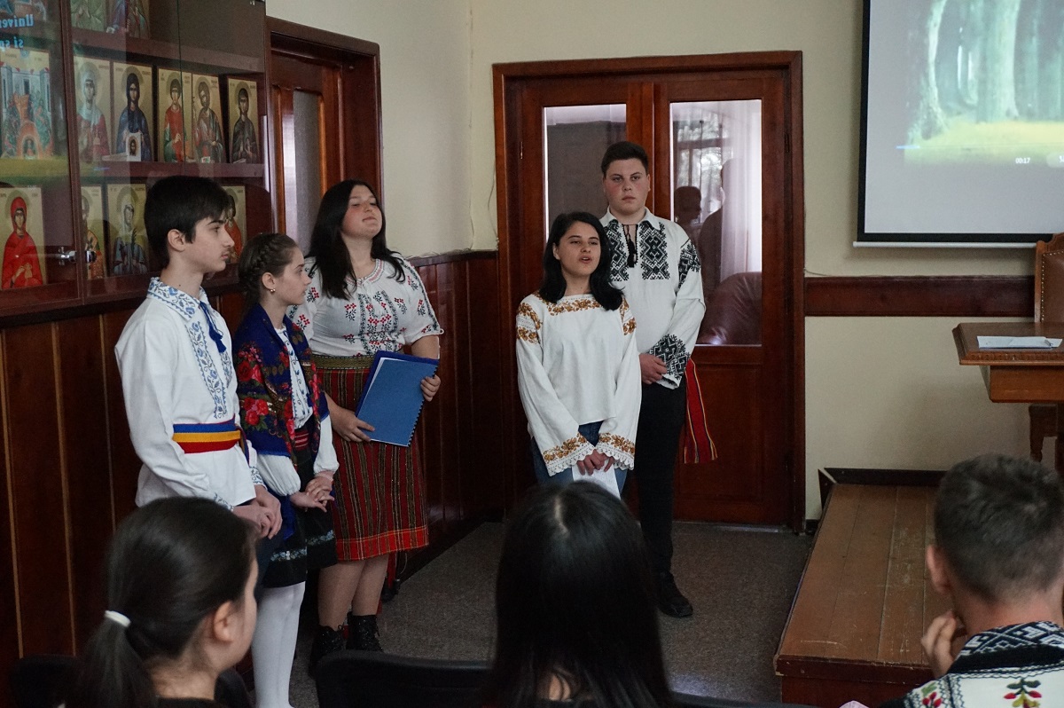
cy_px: 354
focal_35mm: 46
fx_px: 1373
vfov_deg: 28.9
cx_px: 532
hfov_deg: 42.4
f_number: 5
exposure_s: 1/40
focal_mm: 31
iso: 3200
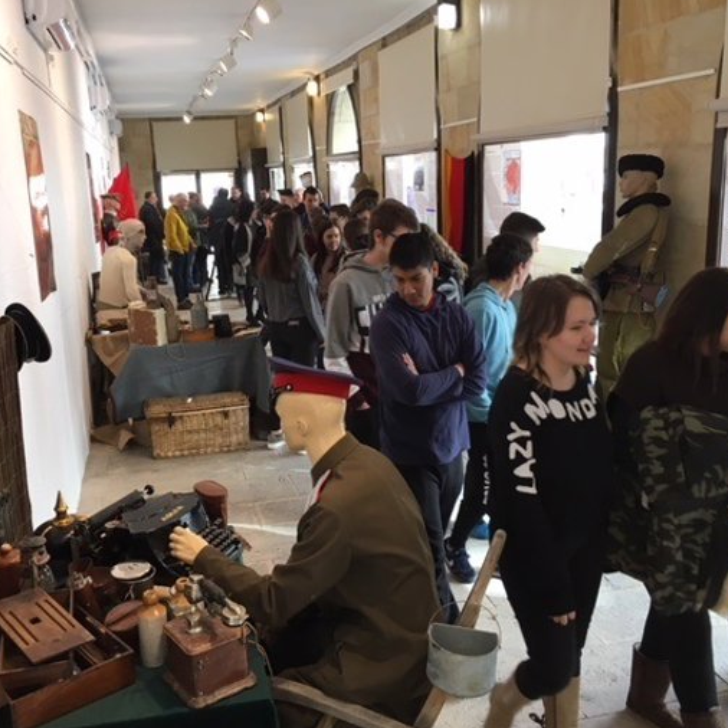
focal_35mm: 35
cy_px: 368
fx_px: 833
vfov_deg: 47.2
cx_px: 325
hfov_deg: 47.1
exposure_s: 1/33
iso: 40
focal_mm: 4.15
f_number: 2.2
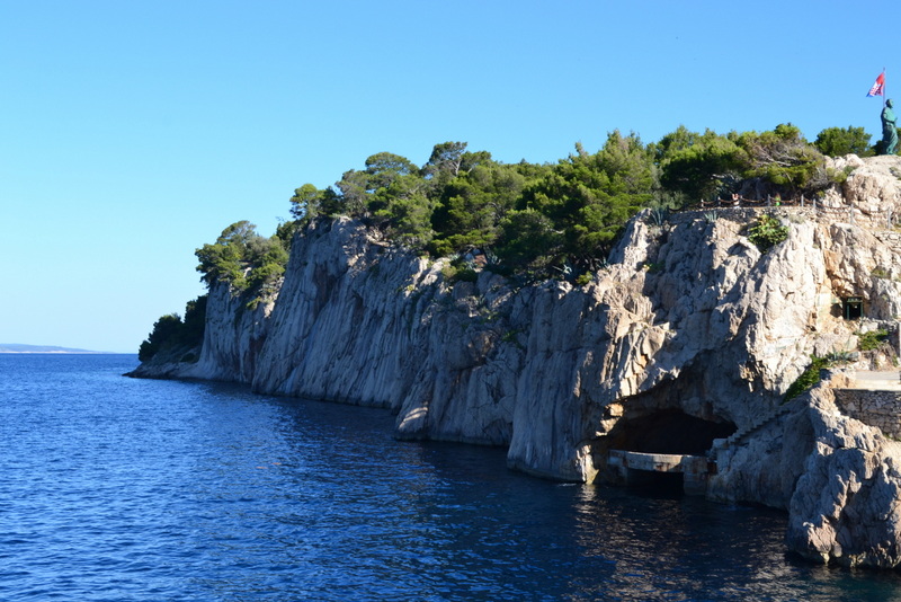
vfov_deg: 25.8
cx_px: 450
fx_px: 1314
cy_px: 301
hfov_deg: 37.8
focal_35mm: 52
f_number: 10
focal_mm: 35
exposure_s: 1/320
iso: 400
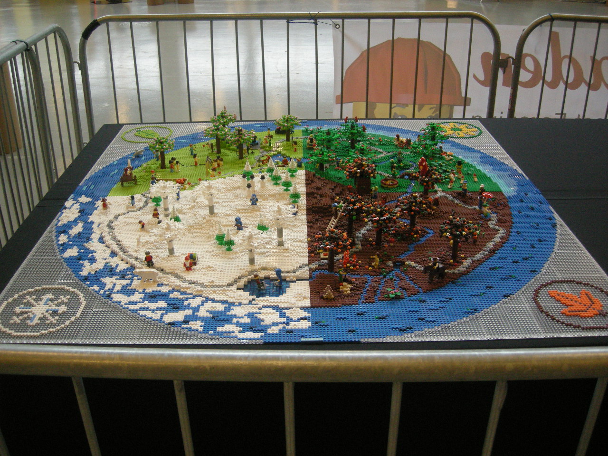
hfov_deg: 51.4
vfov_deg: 39.7
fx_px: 632
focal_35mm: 36
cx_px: 304
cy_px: 228
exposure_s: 1/61.1
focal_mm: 7.5
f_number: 2.7
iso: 335
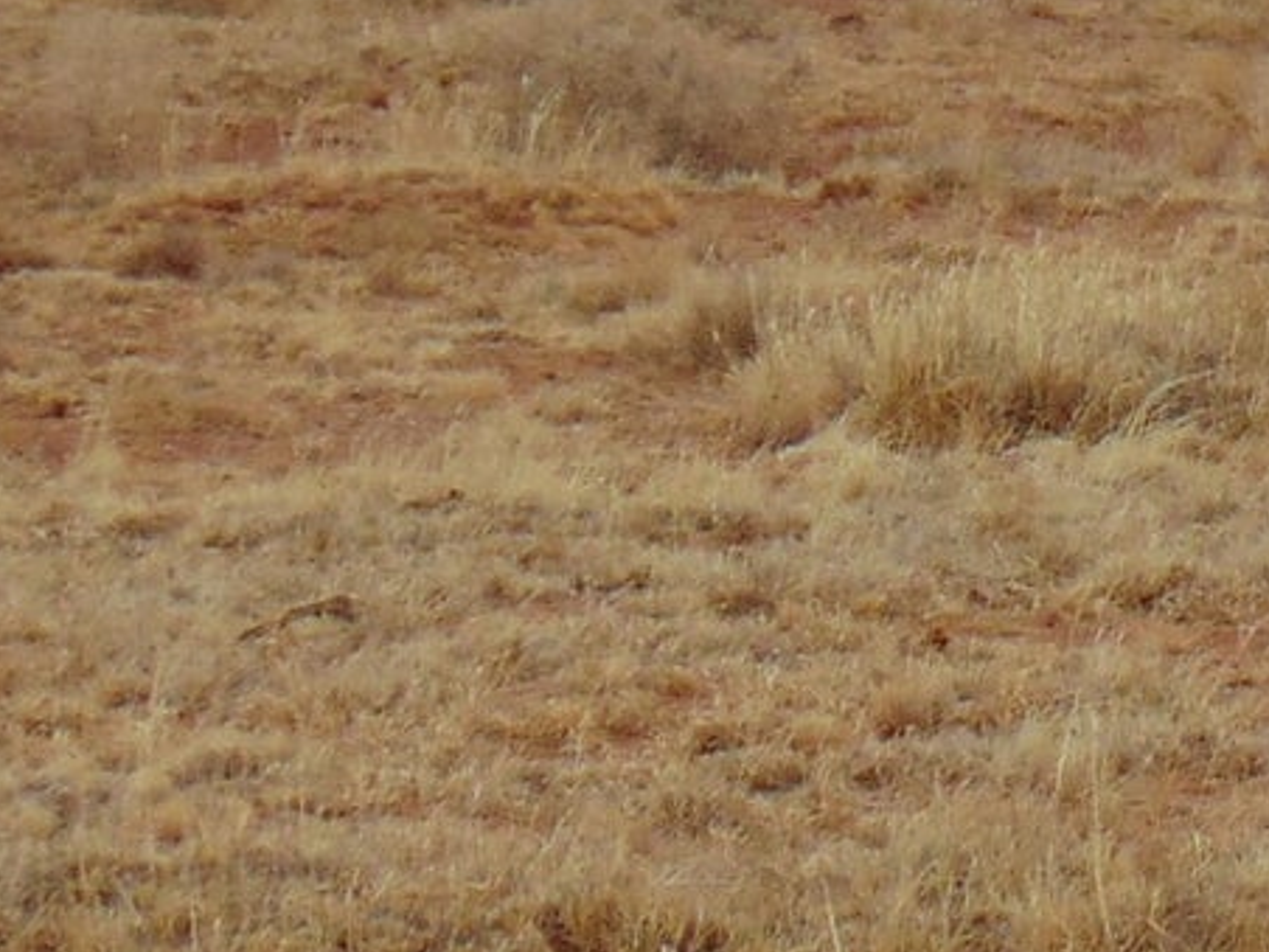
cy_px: -118
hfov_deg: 3.9
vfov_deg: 2.9
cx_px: 2388
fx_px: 18696
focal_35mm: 510
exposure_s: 1/800
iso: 80
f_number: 3.9
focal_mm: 19.4
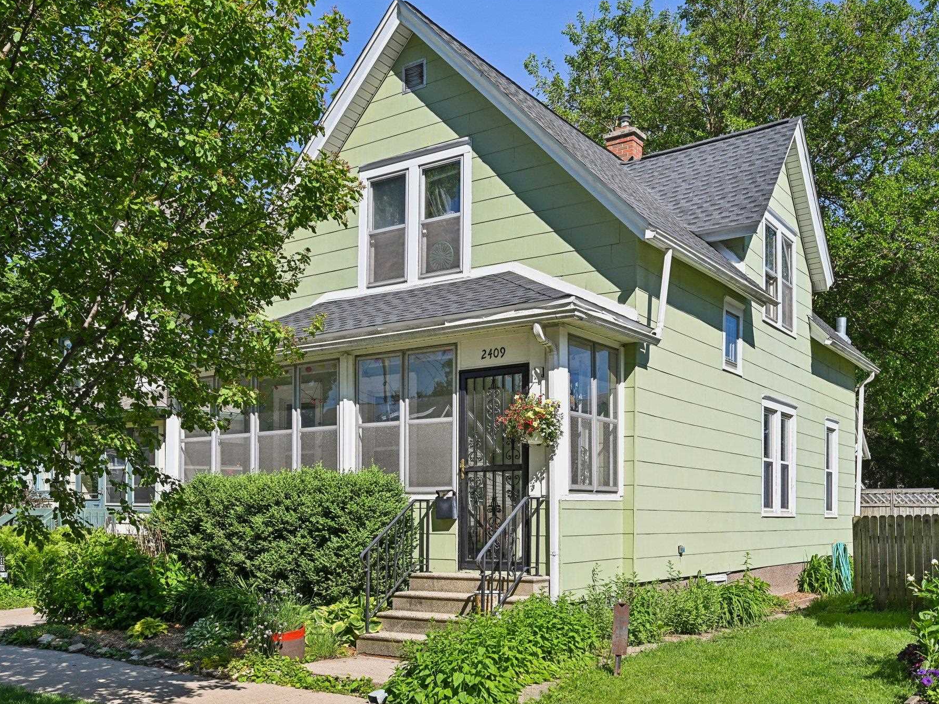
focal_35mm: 33
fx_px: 895
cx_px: 450
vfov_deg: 42.9
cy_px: 351
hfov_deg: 55.3
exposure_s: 1/1000
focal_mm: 30
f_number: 8
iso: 400
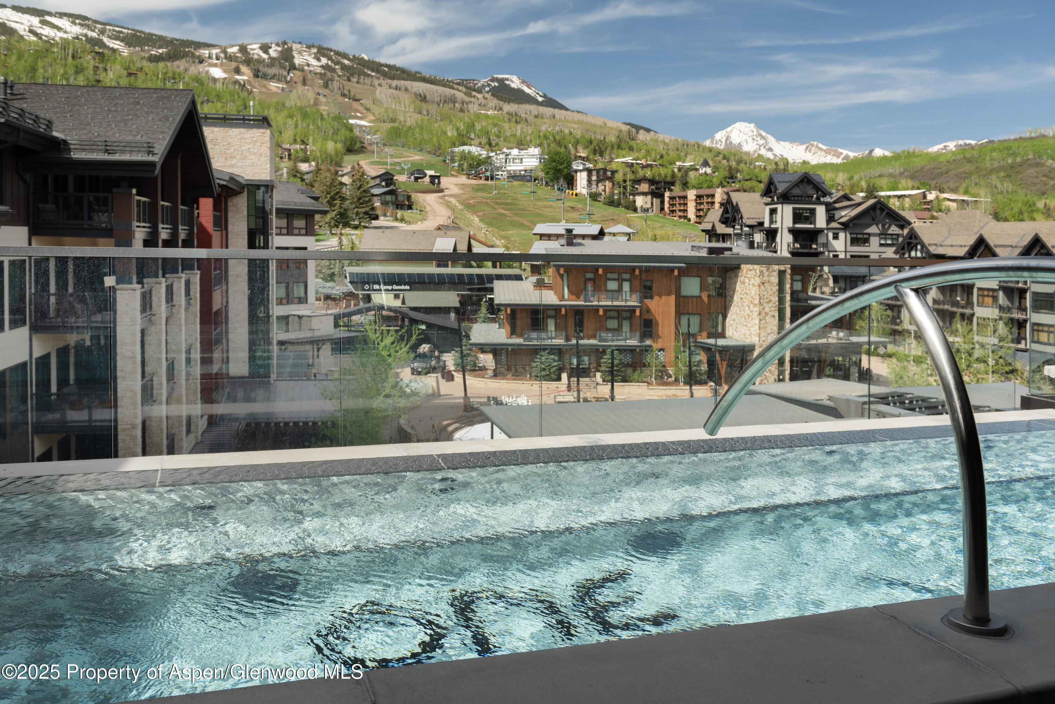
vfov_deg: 41.1
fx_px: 938
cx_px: 528
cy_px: 352
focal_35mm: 32
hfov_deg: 58.7
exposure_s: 1/500
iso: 250
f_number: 7.1
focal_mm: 32
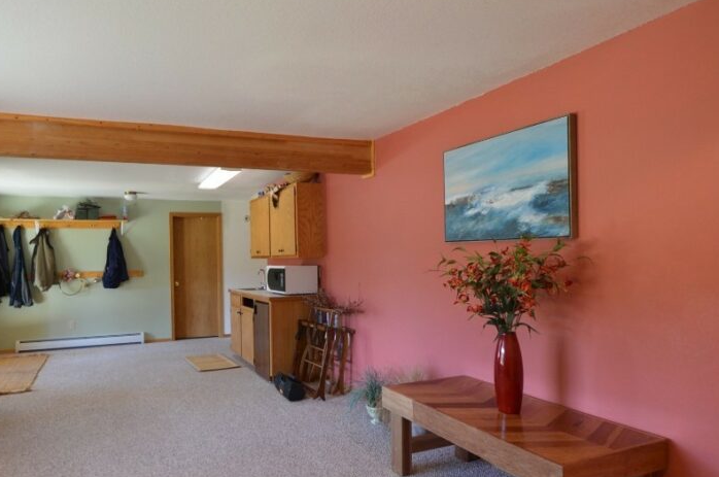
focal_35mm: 22
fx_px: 439
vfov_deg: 57.0
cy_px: 253
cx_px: 268
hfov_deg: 77.2
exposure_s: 1/60
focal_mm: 10
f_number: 4
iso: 500
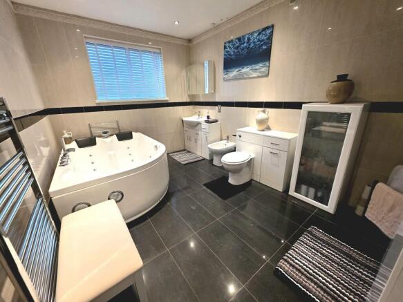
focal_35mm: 13
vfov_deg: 89.9
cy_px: 151
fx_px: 151
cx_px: 202
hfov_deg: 106.2
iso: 500
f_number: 1.9
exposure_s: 1/50.3
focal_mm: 2.2
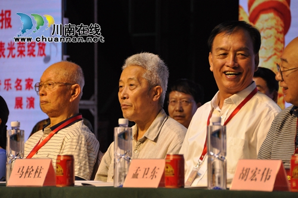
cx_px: 149
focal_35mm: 255
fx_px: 2108
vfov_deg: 5.4
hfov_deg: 8.1
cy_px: 99
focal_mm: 170
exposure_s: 1/200
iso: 1250
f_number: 5.6
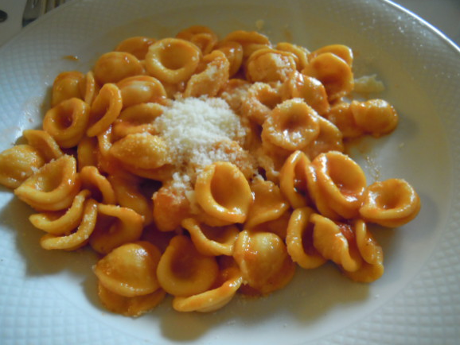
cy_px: 180
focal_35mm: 31
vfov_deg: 45.5
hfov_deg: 58.3
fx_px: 412
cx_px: 229
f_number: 2.7
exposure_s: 1/30
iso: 400
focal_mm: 5
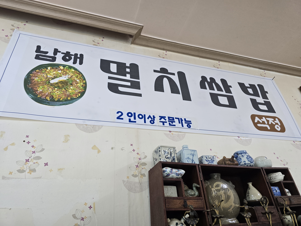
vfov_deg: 58.9
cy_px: 113
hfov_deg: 73.9
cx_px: 150
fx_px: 200
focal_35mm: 23
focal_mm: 6.3
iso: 125
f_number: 1.7
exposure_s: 1/120
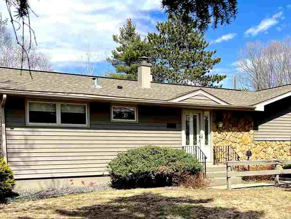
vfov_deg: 31.7
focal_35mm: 45
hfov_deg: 41.7
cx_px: 185
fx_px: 378
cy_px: 162
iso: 50
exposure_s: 1/2632
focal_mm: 5.7
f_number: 1.5
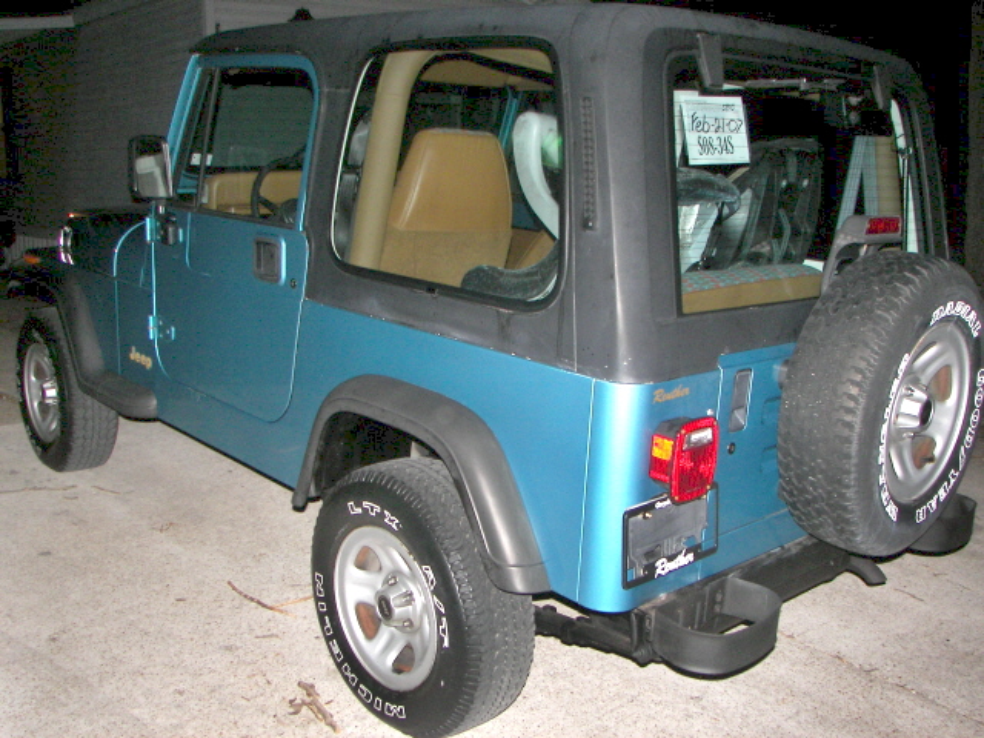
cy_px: 369
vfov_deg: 39.7
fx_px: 1023
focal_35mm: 36
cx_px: 492
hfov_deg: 51.4
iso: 100
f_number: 2.8
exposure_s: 1/30
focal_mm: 6
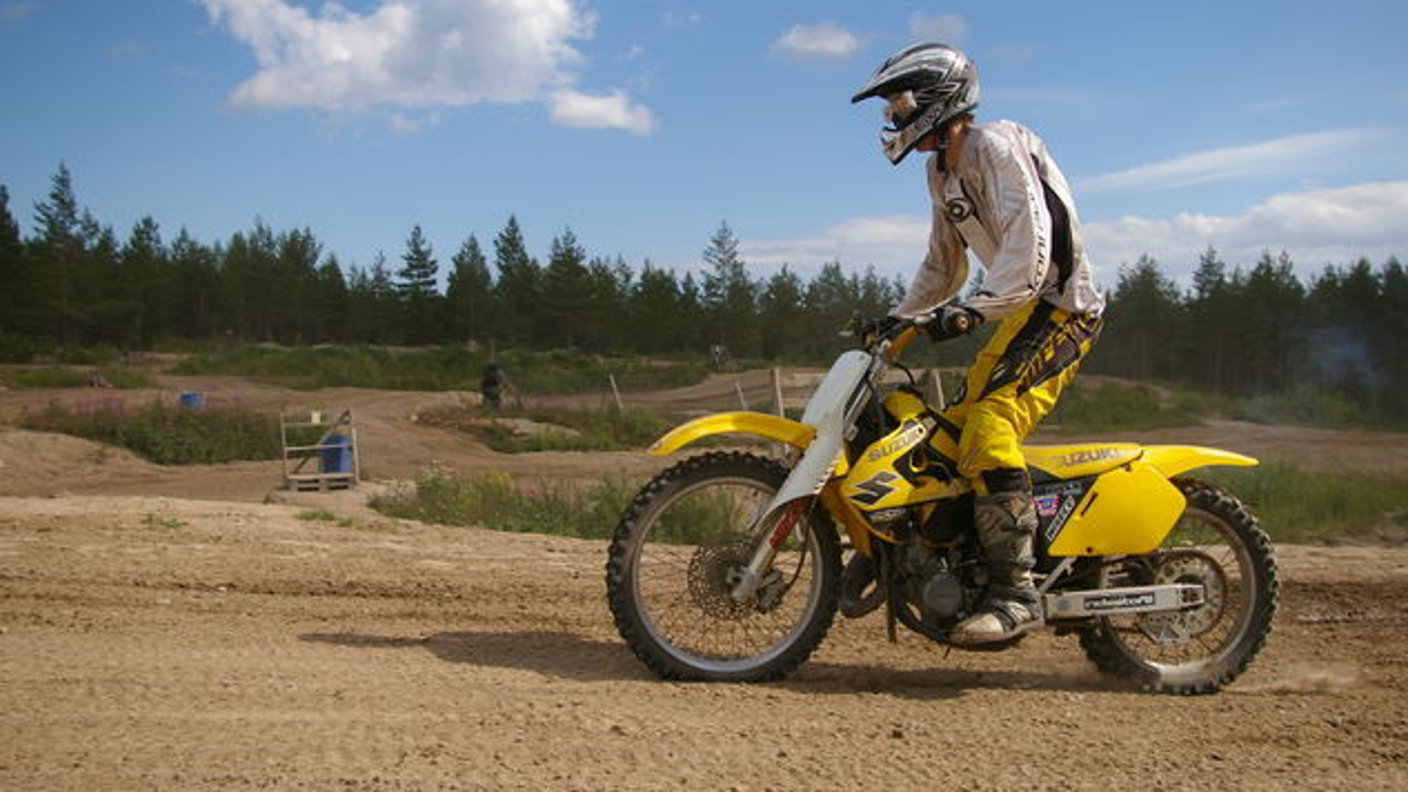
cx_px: 707
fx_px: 1364
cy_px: 363
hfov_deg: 54.6
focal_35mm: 37
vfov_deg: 32.4
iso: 200
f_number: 5.6
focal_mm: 23
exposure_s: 1/1500
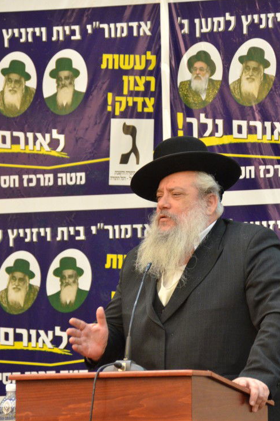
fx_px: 3298
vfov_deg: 7.3
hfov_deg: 4.9
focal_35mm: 283
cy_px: 263
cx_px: 164
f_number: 5.6
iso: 1600
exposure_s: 1/100
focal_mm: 135
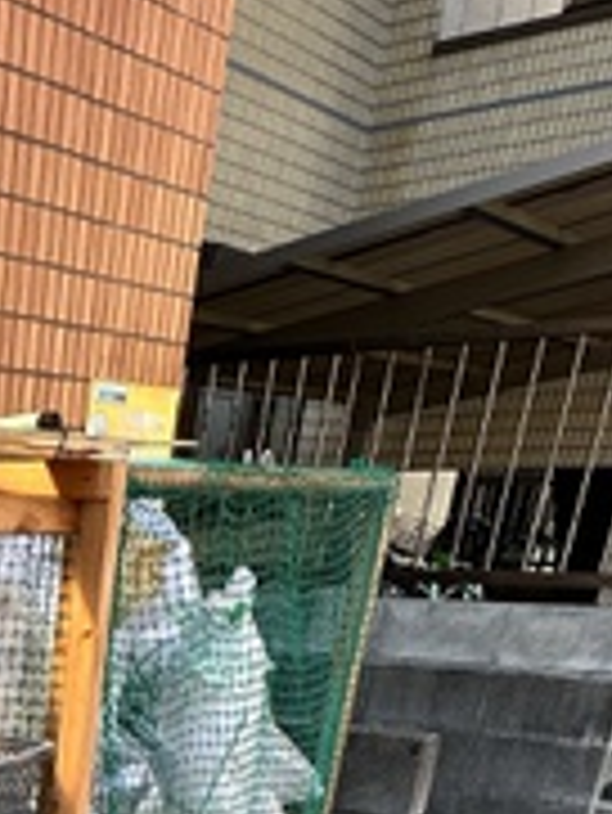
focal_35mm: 54
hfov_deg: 22.7
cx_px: -277
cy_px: 1133
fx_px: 1271
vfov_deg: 27.6
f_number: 2.2
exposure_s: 1/280
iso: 40
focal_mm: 2.22
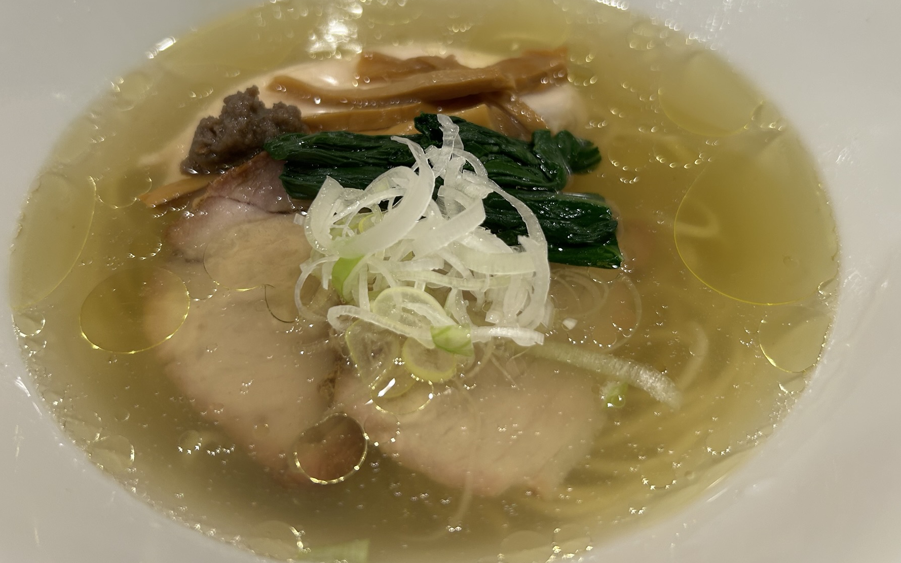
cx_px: 433
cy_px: 232
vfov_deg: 40.5
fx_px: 761
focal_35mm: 31
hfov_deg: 61.2
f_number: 1.5
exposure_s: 1/50
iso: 64
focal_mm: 5.7
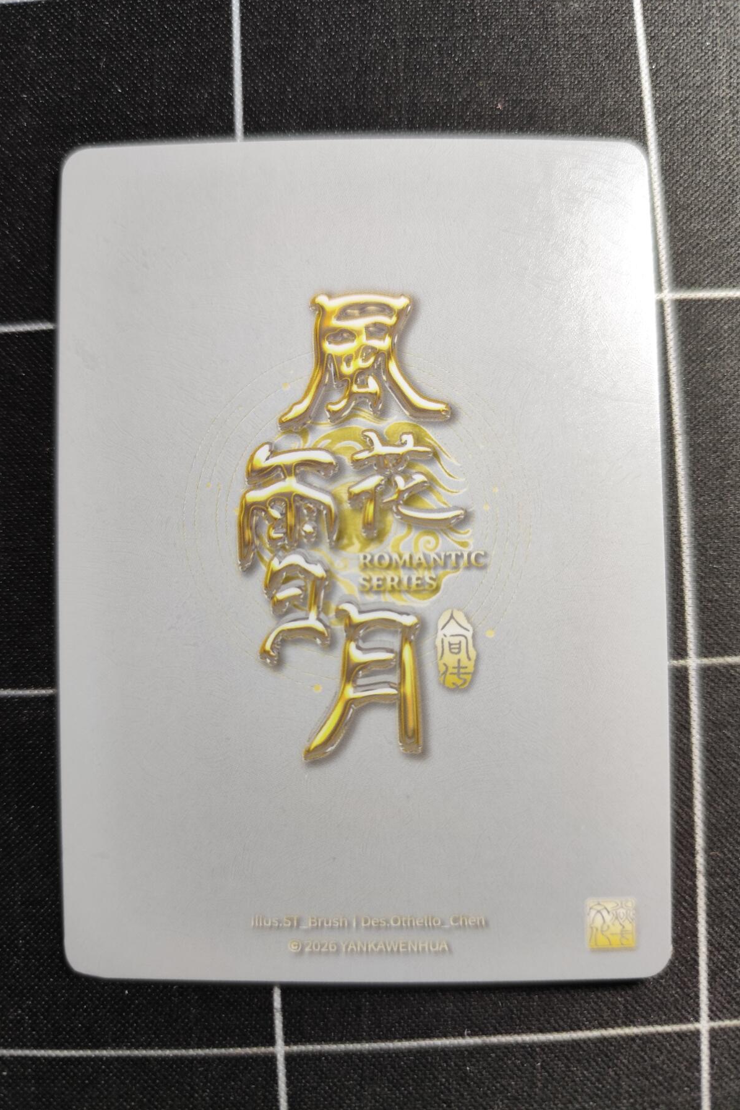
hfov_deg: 53.1
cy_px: 554
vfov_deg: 73.7
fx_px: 740
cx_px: 356
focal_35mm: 24
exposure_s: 1/100
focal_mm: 6.14
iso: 500
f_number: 1.65
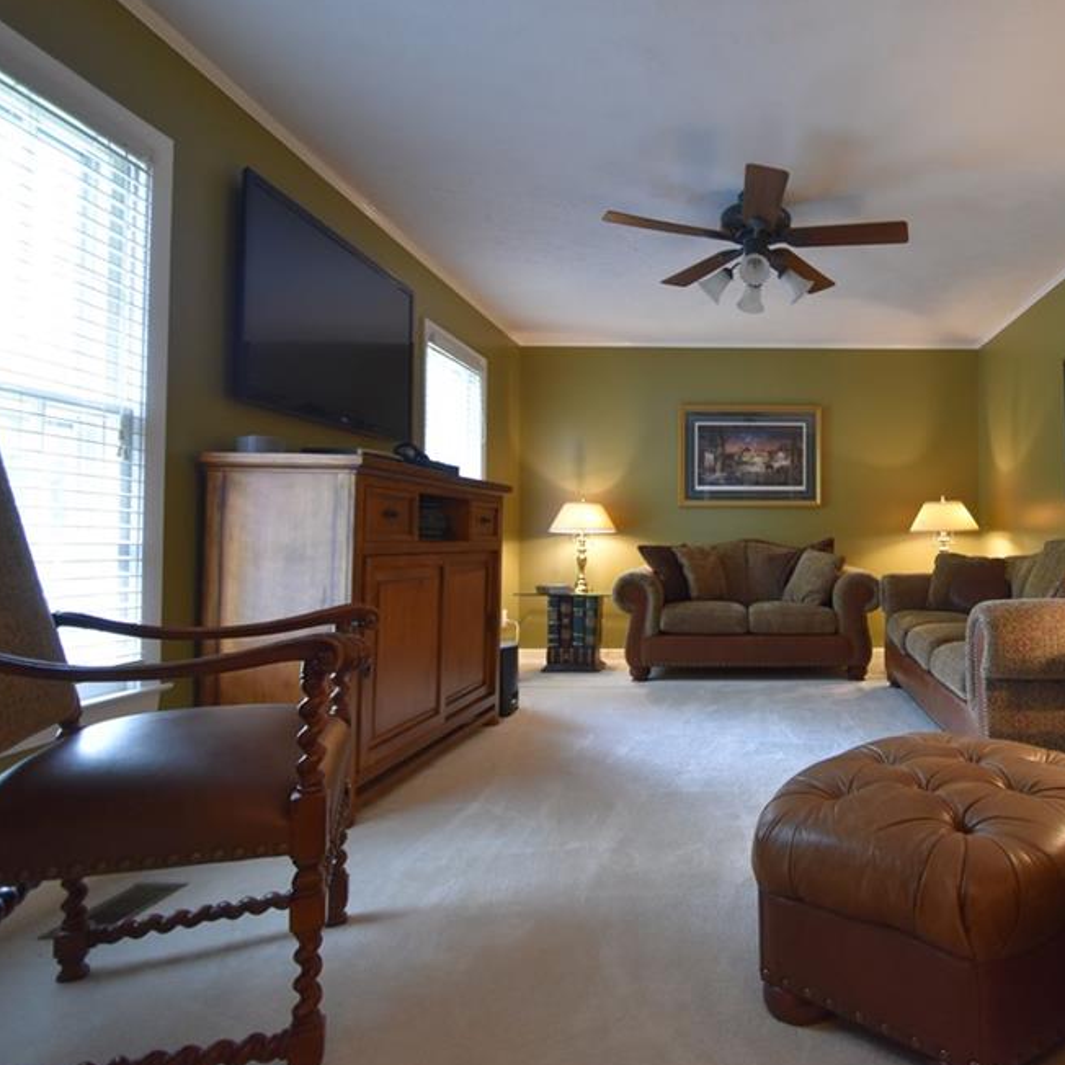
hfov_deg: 70.9
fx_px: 696
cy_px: 523
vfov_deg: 74.8
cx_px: 769
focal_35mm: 20
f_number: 4
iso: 900
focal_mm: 10
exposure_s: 1/60
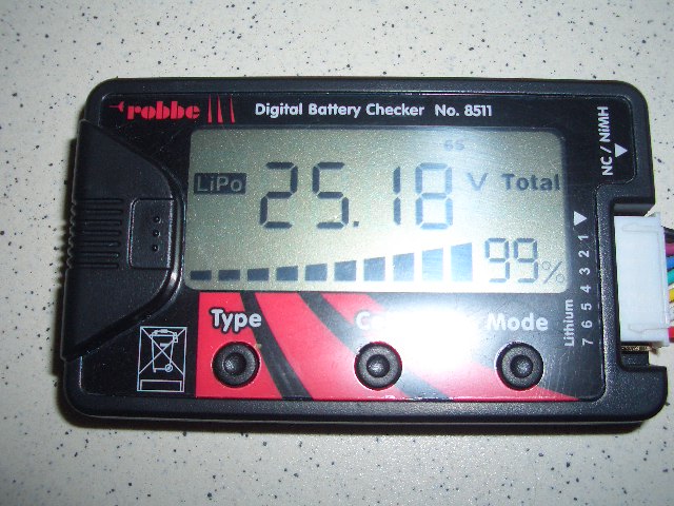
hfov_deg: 38.9
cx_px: 337
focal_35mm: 49
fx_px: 954
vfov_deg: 29.7
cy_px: 253
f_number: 3.1
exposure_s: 1/60
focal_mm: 8.2
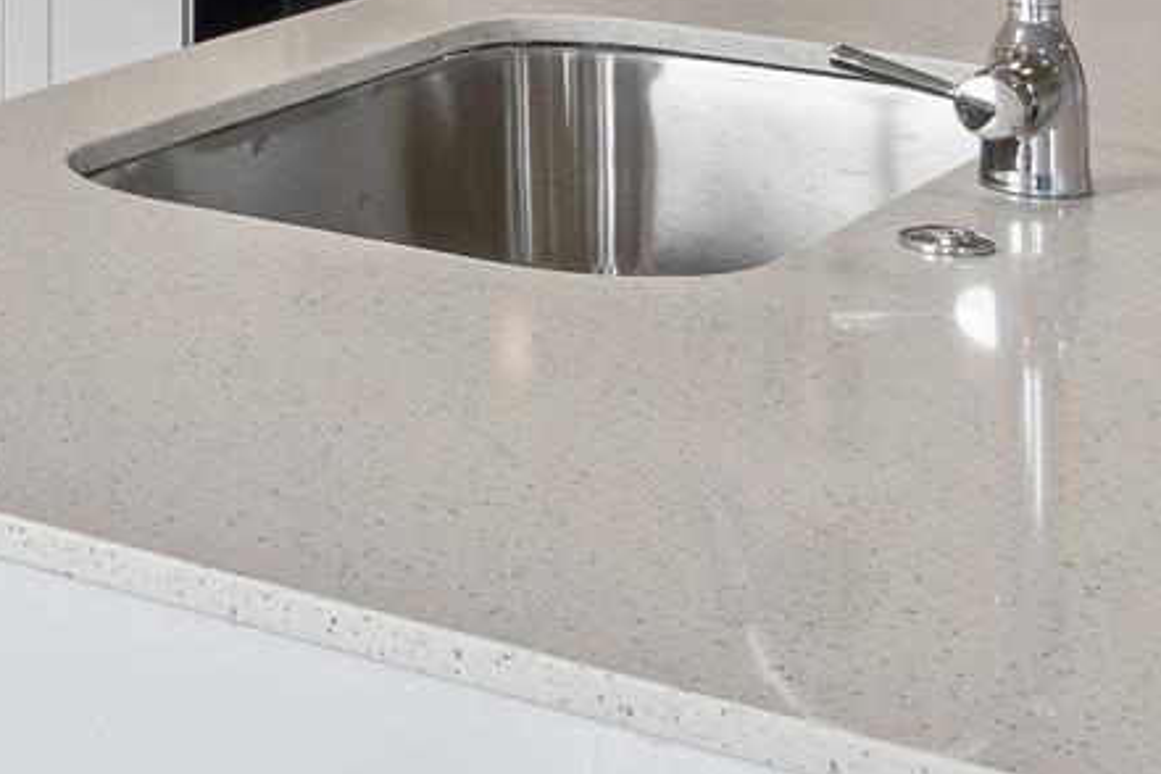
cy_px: -587
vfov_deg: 12.4
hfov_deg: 17.1
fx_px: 3289
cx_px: -811
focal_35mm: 102
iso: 250
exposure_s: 1/6
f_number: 9
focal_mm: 12
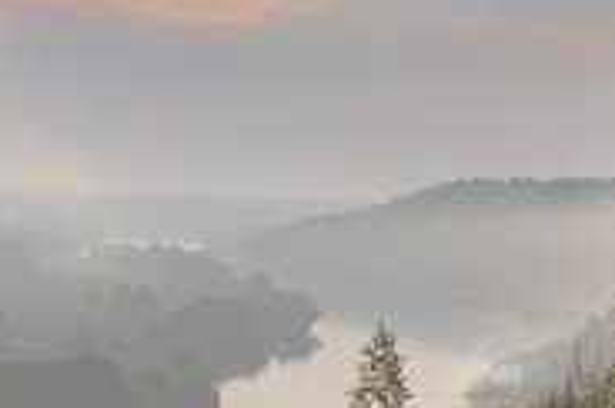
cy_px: 216
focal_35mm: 246
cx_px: 555
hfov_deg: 8.4
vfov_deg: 5.6
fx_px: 4195
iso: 200
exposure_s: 1/160
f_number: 11
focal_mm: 62
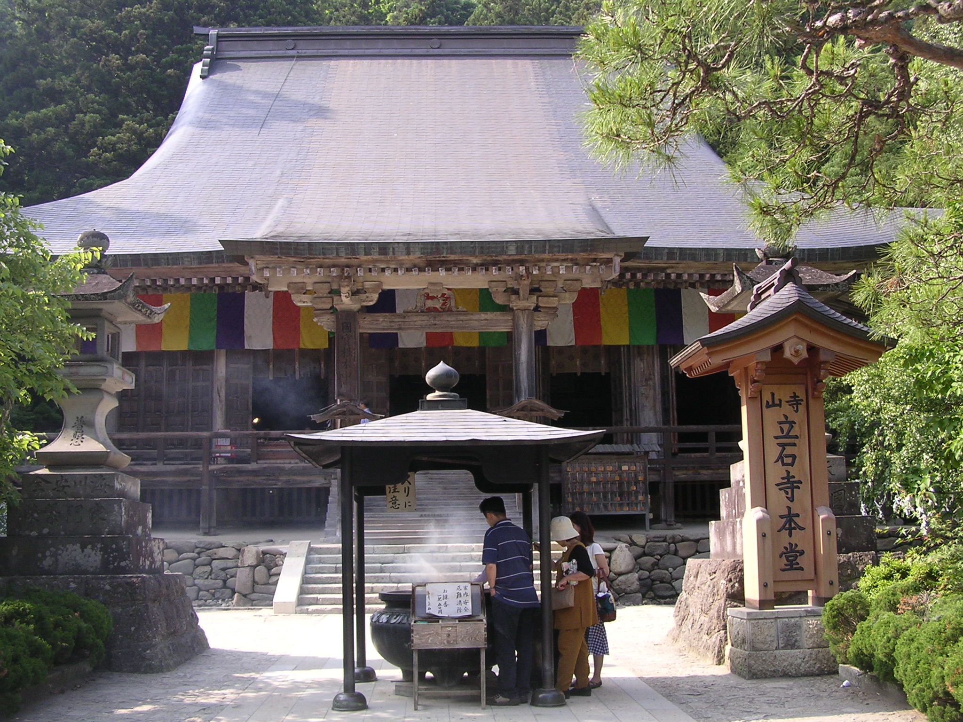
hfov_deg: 49.0
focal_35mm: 38
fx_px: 1057
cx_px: 482
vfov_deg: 37.7
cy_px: 361
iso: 100
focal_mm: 5.8
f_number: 2.8
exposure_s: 1/226
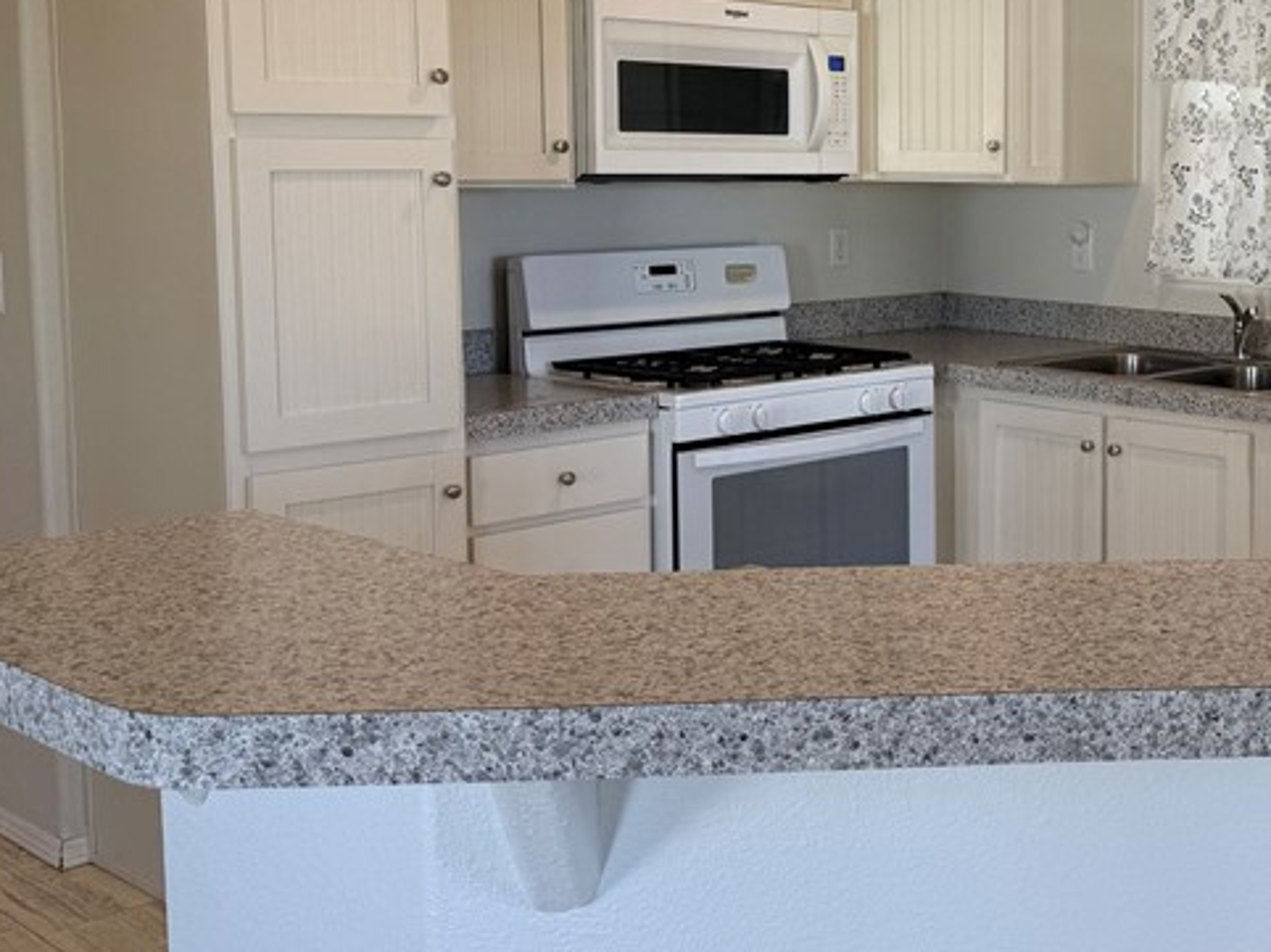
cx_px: 1187
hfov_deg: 35.0
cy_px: 298
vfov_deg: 28.3
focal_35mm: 51
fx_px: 1872
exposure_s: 1/120
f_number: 1.78
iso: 80
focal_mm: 6.76
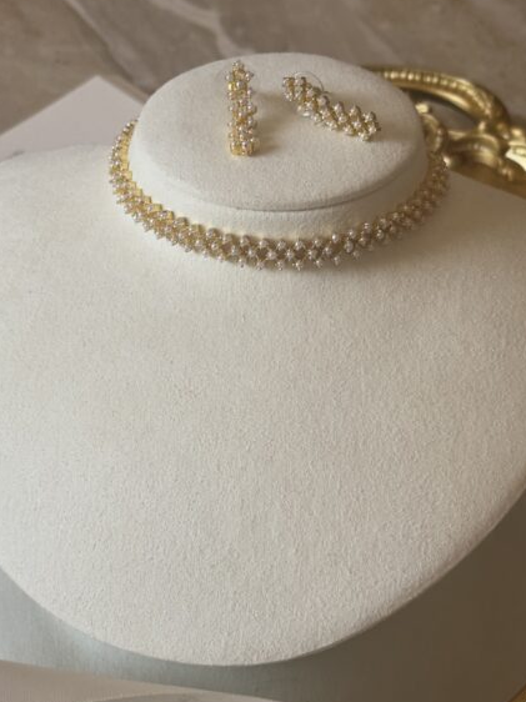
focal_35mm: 57
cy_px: 318
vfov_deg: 33.8
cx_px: 225
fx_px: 1156
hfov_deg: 25.6
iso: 160
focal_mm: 6.86
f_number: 1.78
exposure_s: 1/60
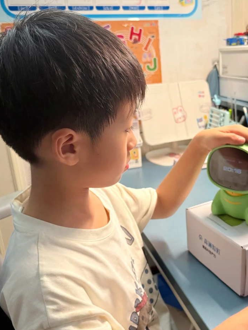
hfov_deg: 38.1
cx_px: 173
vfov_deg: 50.1
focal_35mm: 37
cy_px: 170
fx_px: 353
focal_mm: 6.76
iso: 200
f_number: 1.78
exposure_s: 1/50
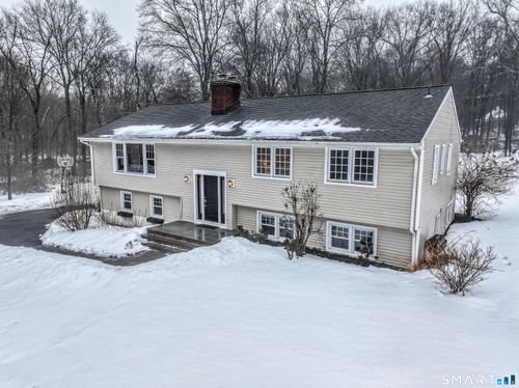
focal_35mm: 24
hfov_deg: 71.6
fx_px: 359
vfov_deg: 56.7
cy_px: 194
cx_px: 260
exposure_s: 1/320
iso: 110
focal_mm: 12.29
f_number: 2.8
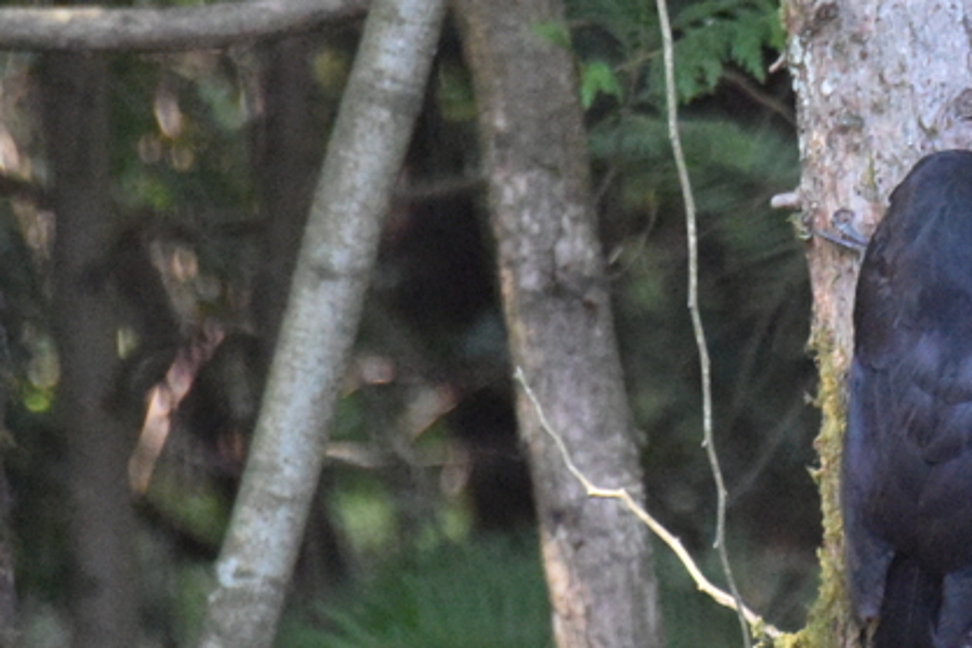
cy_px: 93
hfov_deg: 2.2
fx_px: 24865
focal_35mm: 921
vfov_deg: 1.5
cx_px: 811
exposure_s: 1/640
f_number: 5.6
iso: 12800
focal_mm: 300
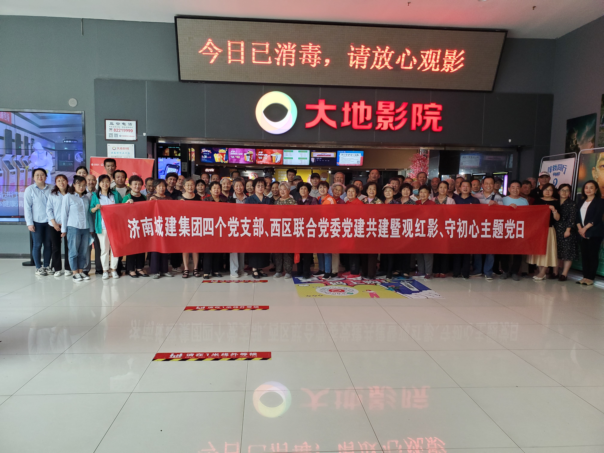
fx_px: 454
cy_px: 226
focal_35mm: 26
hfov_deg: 67.3
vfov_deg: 53.1
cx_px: 302
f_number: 2.4
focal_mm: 4.3
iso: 250
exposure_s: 1/100
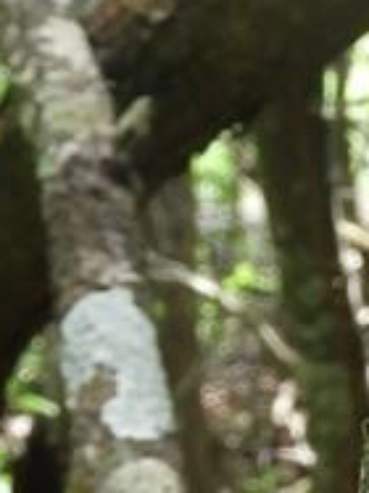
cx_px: 759
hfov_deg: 8.6
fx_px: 2319
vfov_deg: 12.0
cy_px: 522
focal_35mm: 163
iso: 100
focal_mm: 4.3
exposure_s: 1/50
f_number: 3.3
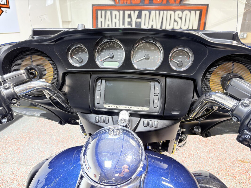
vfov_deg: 53.1
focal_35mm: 26
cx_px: 126
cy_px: 94
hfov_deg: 67.3
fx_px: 189
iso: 80
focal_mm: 5.96
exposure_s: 1/60
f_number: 1.6
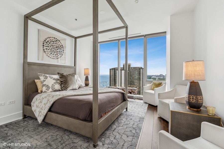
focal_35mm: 16
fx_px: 96
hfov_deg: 98.6
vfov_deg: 75.4
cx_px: 112
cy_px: 74
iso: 200
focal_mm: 15.5
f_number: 9.5
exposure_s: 1/60
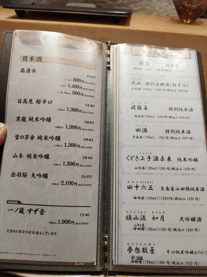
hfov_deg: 56.8
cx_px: 104
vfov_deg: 71.6
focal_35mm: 24
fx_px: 191
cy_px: 138
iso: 210
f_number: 1.89
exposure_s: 1/50
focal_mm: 5.89
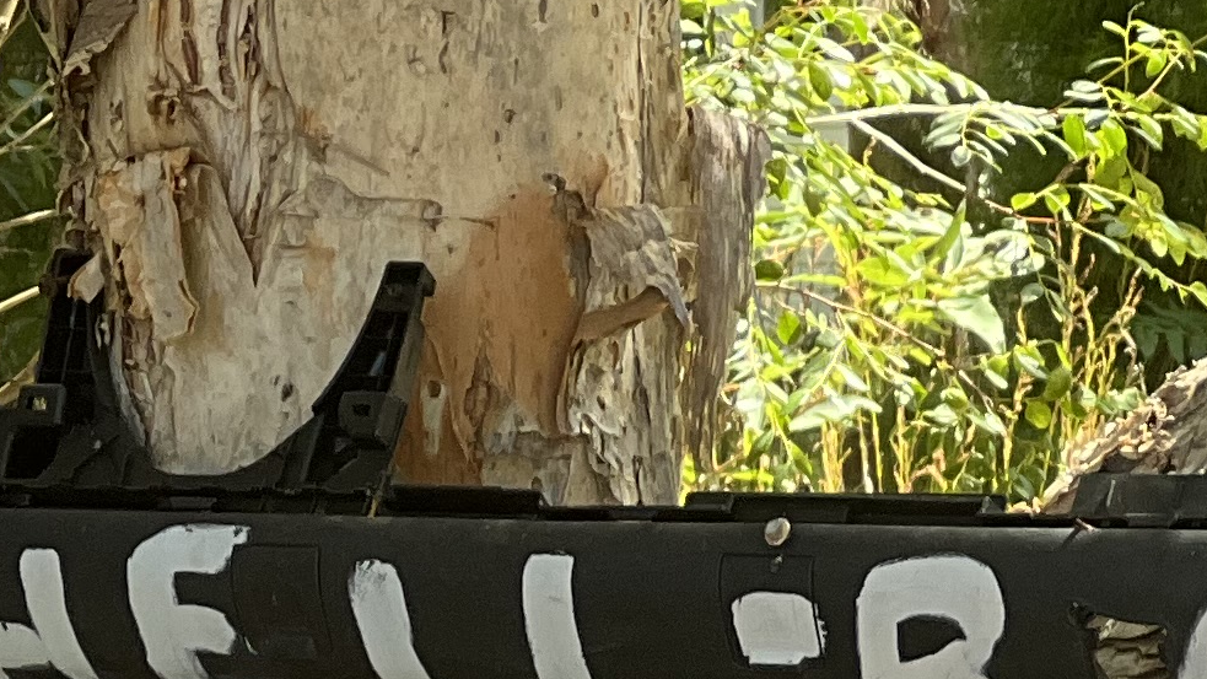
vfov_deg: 3.5
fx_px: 11010
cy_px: 1270
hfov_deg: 6.3
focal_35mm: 344
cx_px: 7
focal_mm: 9
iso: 50
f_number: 2.8
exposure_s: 1/121
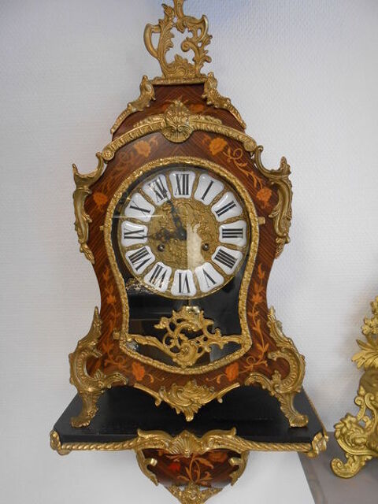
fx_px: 379
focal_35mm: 26
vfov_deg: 67.3
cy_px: 252
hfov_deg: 53.1
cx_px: 189
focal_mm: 4.6
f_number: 3.5
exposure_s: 1/30
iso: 400
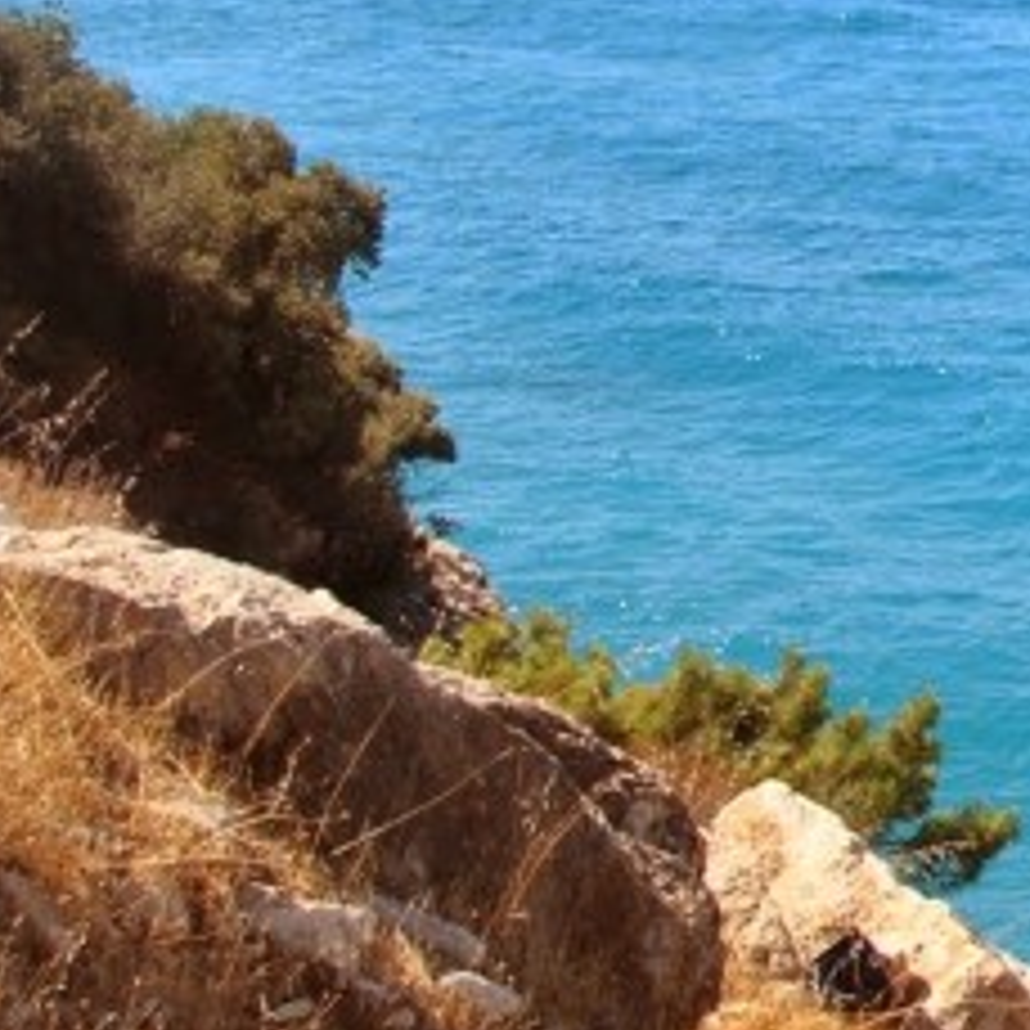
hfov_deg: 13.3
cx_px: 1990
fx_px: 3871
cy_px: 49
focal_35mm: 115
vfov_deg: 14.9
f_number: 8
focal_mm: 18
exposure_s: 1/250
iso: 100
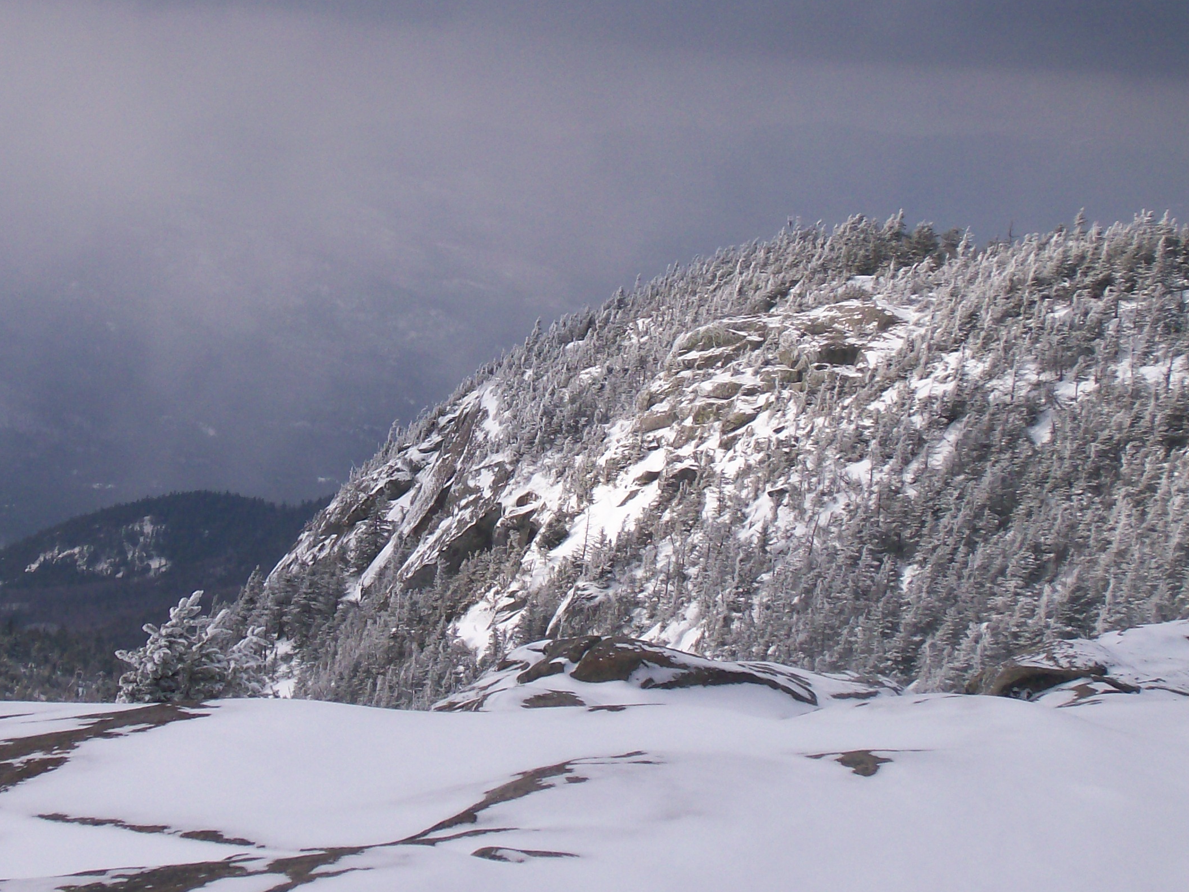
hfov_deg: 20.6
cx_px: 442
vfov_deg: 15.5
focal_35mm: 95
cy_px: 355
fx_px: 3263
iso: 80
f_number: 9.4
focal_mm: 10.8
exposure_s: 1/223
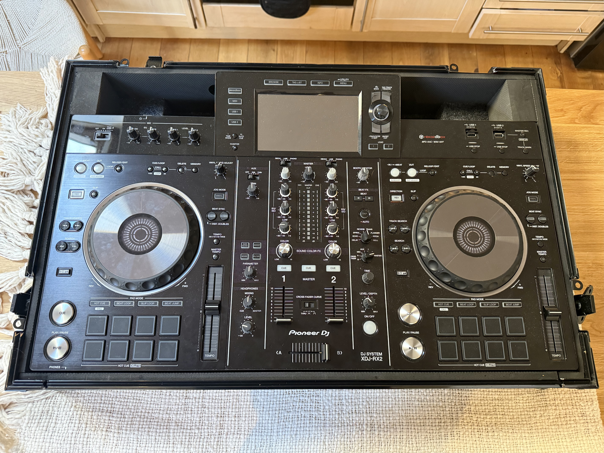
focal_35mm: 24
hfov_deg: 71.6
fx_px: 419
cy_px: 226
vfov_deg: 56.8
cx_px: 302
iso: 640
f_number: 1.78
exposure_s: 1/50
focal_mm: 6.76
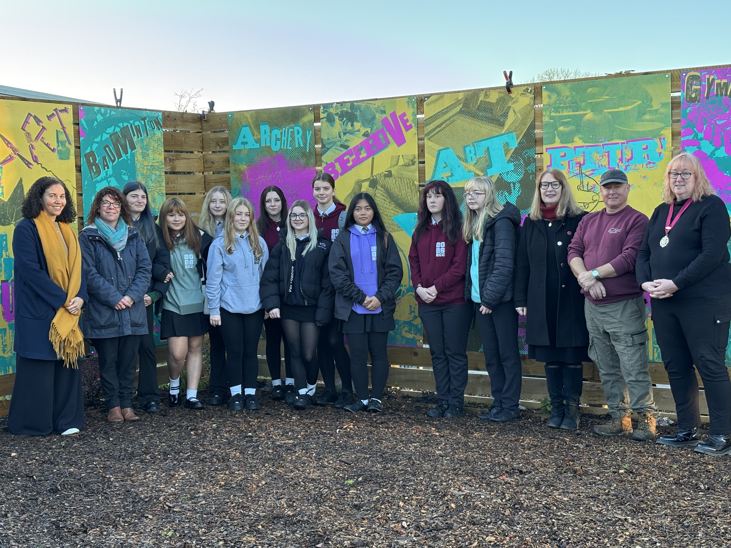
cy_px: 274
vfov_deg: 28.0
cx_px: 366
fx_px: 1098
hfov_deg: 36.8
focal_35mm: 52
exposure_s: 1/128
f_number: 1.6
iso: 40
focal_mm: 5.96
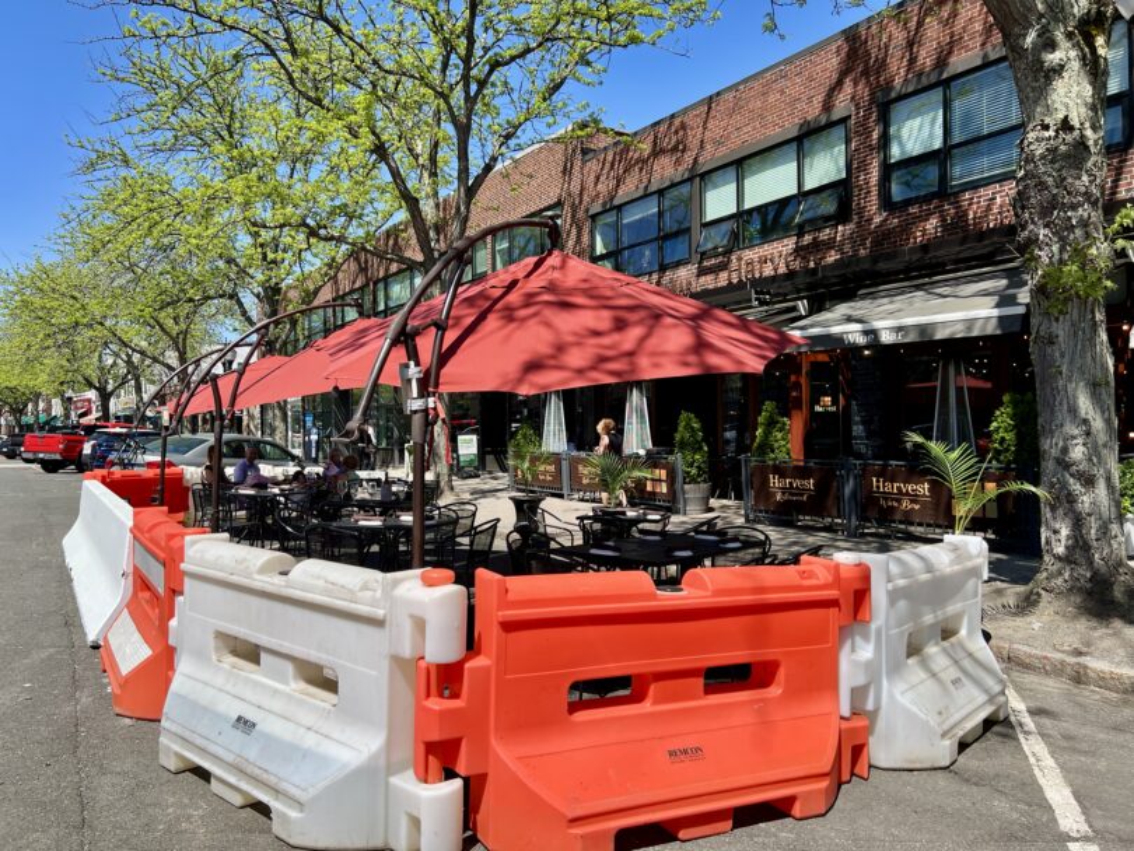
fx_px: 852
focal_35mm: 26
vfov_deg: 53.1
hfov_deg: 67.3
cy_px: 426
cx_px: 567
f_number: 1.5
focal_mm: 5.7
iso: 50
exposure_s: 1/3257
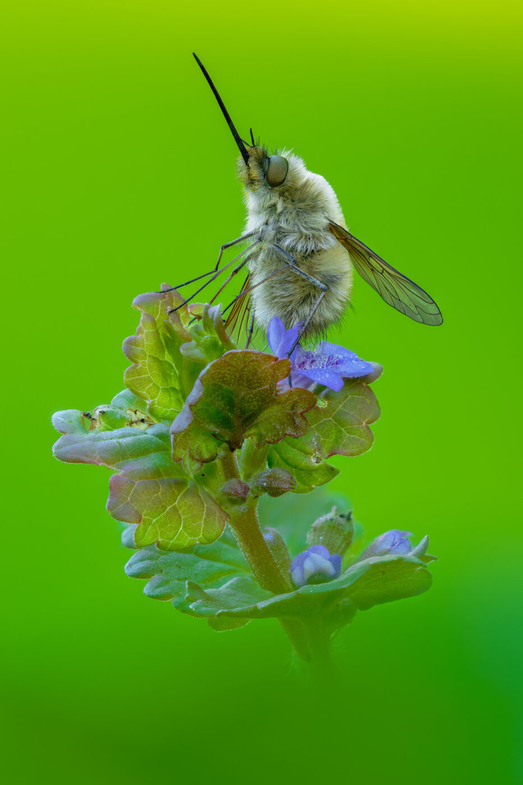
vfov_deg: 13.7
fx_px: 3269
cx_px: 262
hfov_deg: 9.1
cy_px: 392
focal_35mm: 150
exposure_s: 1/6
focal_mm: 150
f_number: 10
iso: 100
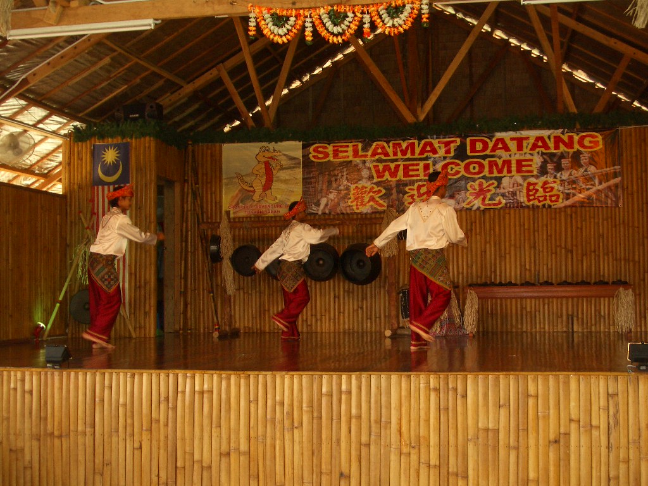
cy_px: 243
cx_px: 324
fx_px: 917
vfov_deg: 29.7
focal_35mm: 49
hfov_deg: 38.9
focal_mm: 8.2
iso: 100
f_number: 3.1
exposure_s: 1/60
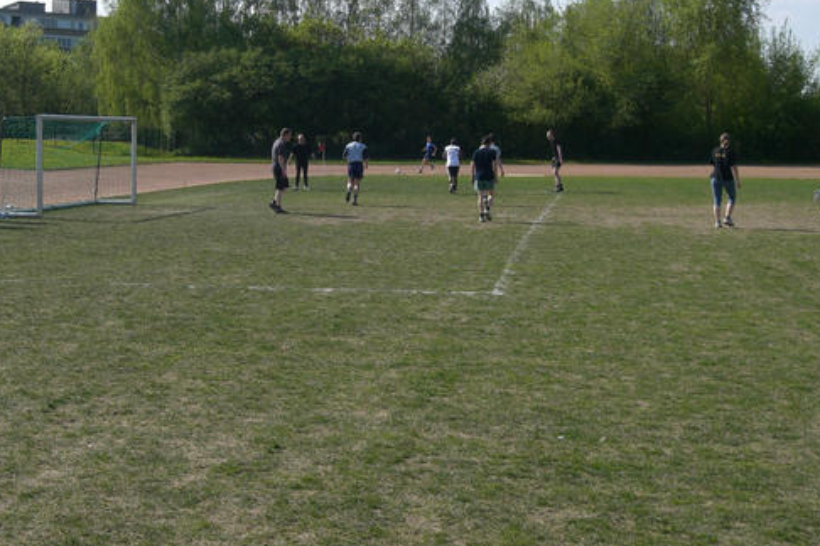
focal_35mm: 52
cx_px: 368
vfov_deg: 25.8
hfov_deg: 38.1
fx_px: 1184
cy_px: 167
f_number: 4.4
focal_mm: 6.3
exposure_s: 1/640
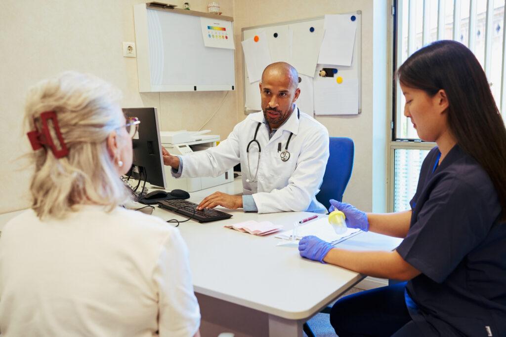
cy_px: 168
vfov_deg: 37.9
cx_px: 253
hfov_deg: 54.4
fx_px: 492
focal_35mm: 35
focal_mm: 35
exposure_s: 1/250
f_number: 3.5
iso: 2000
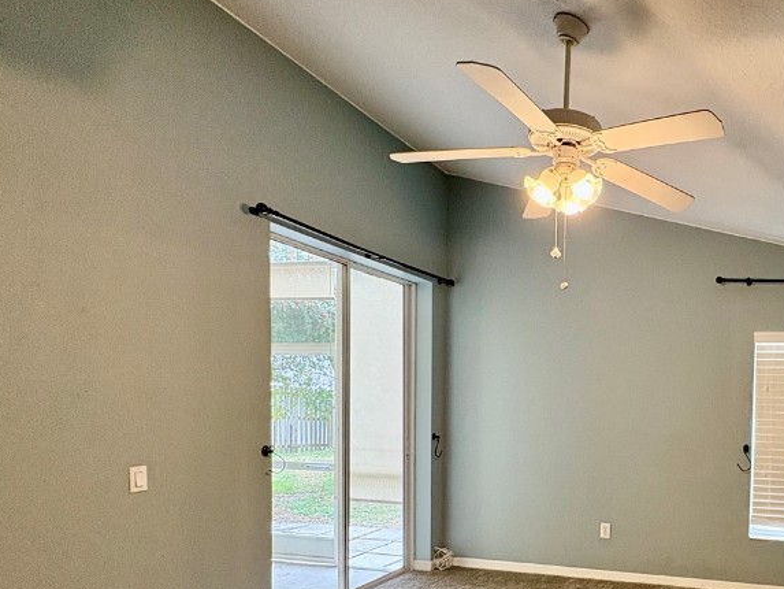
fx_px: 566
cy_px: 430
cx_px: 650
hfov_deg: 62.3
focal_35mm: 25
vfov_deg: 52.8
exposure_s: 1/60
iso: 250
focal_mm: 2.22
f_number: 2.2
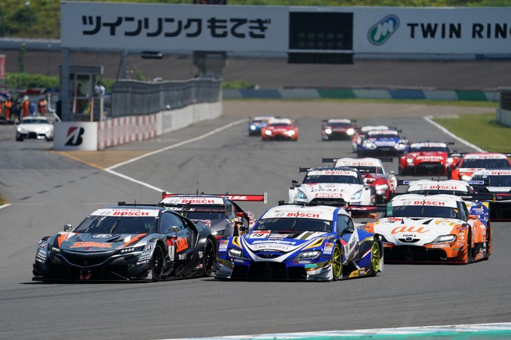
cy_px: 171
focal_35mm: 482
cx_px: 261
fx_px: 6840
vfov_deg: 2.9
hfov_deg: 4.3
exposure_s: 1/1250
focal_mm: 467
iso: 200
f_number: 6.3
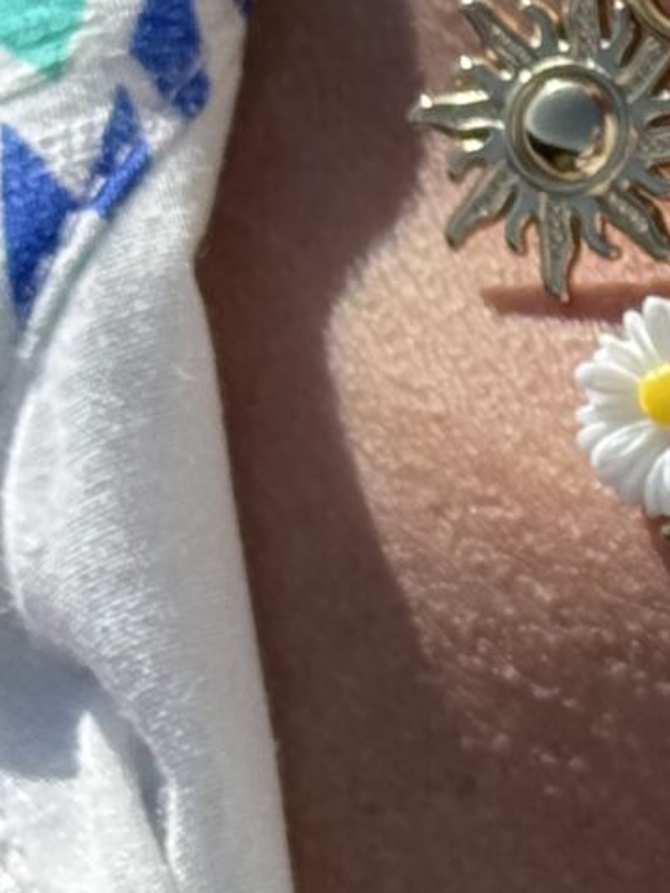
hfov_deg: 5.6
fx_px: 6607
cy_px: 846
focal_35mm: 256
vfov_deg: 7.7
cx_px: 1690
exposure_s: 1/3096
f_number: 1.78
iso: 64
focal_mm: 6.76
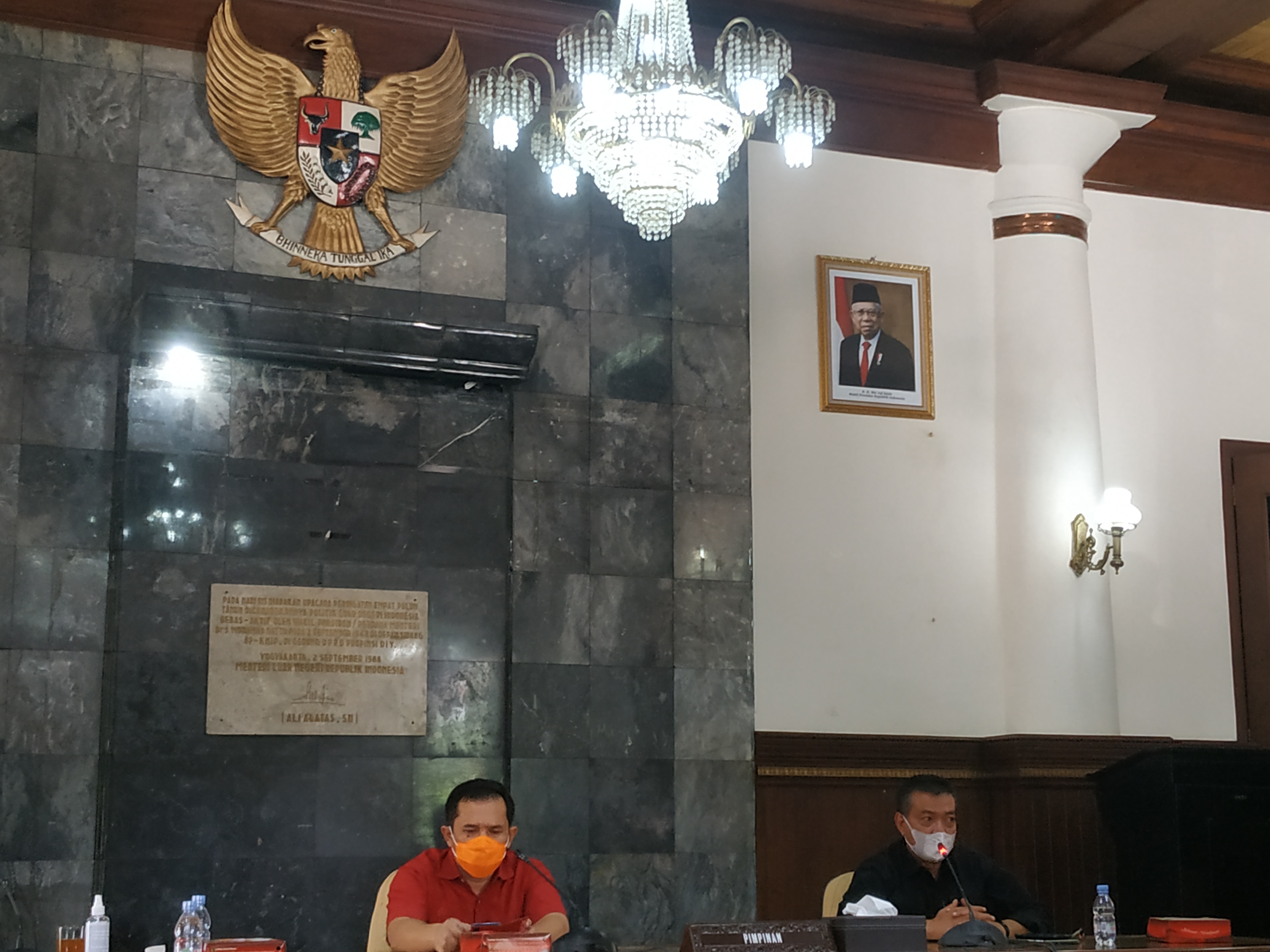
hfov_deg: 71.6
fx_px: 881
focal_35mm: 24
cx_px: 635
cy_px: 476
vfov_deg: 56.8
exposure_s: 1/25
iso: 400
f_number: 1.9
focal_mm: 3.94
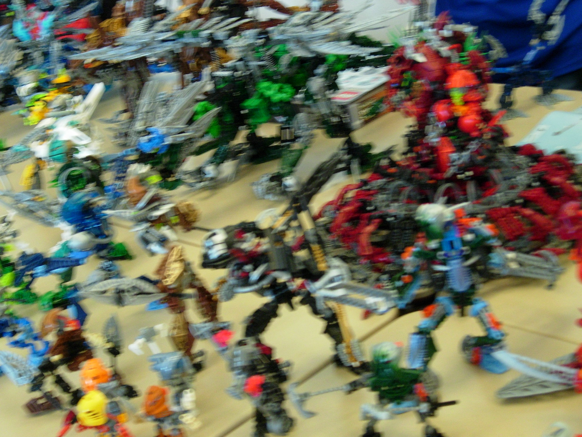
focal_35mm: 72
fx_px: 1211
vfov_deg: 20.4
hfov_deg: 27.0
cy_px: 218
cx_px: 291
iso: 200
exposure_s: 1/18.4
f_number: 3.7
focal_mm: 14.9
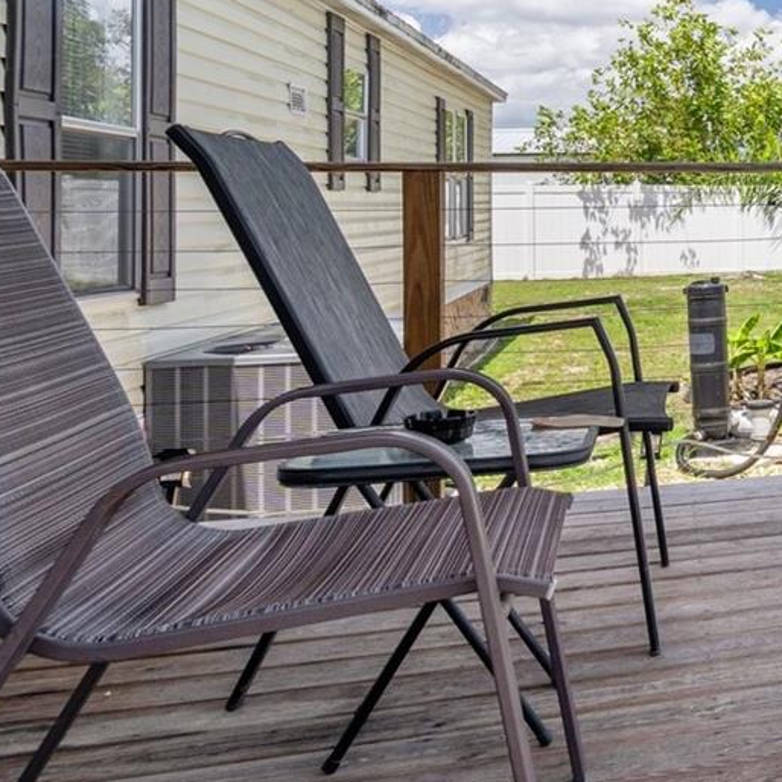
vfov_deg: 37.0
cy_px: 239
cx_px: 1178
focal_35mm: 45
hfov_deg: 26.7
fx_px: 1150
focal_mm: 17
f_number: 8
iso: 320
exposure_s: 1/160
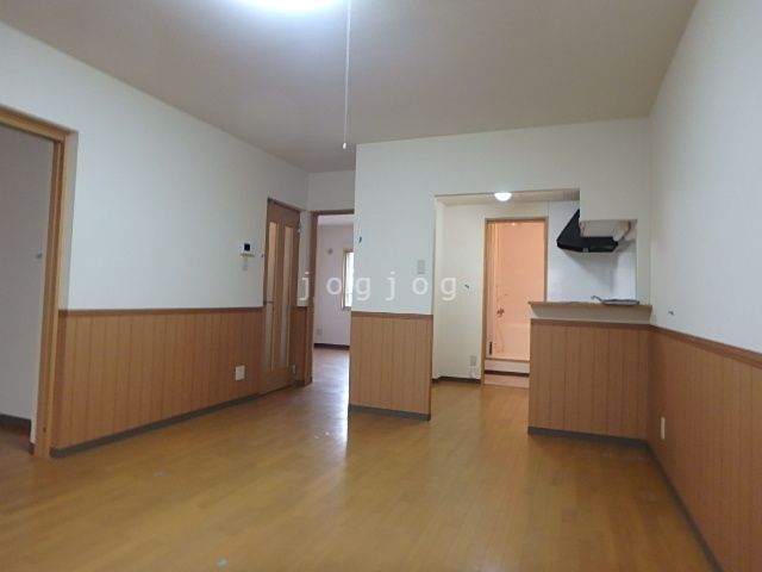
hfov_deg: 79.0
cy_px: 286
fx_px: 462
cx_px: 381
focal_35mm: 21
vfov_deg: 63.4
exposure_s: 1/30
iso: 400
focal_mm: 3.7
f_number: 3.5
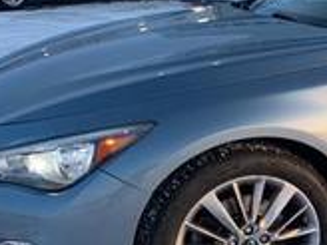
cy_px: 177
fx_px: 756
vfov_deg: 18.3
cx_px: 417
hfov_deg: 22.1
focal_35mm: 80
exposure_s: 1/272
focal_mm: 4.25
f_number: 1.8
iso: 25
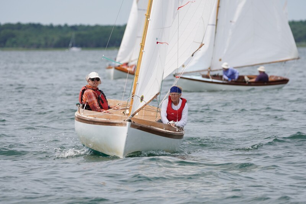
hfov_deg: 5.1
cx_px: 153
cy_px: 102
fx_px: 3403
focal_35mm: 400
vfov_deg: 3.4
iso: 200
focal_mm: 267
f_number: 5.6
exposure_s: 1/1250
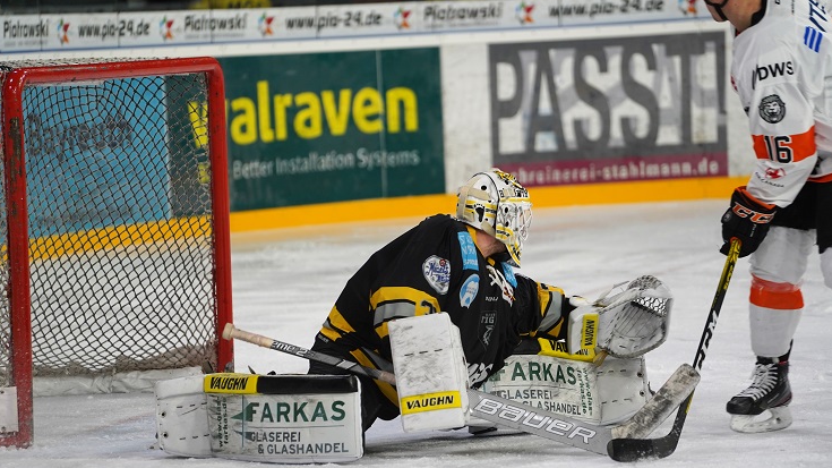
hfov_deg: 10.2
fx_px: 4654
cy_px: 224
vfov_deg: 5.8
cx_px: 415
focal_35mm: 211
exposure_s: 1/250
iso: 500
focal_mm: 200
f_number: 4
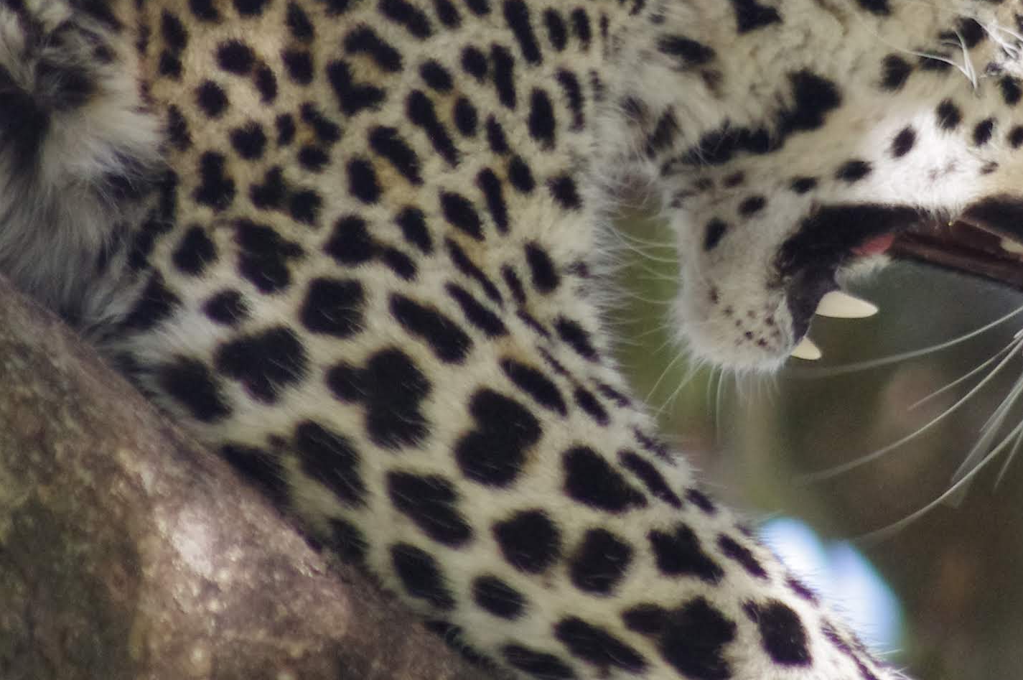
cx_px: 884
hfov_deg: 1.5
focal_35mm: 1354
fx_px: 38436
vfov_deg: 1.0
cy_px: 14
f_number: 5.6
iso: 1600
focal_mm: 300
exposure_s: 1/400
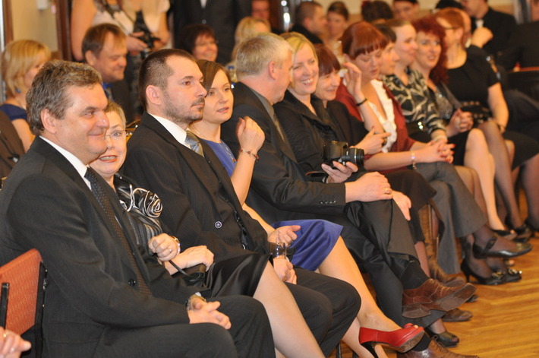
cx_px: 270
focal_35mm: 129
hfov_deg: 15.9
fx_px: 1928
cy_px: 179
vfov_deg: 10.6
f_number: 2.8
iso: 800
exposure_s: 1/60
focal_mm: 86
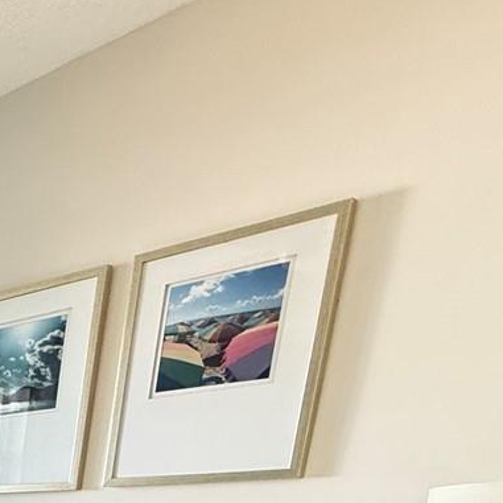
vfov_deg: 25.5
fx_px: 855
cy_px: 735
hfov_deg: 20.6
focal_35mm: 52
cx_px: -437
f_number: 2.2
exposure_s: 1/99
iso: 250
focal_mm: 2.22
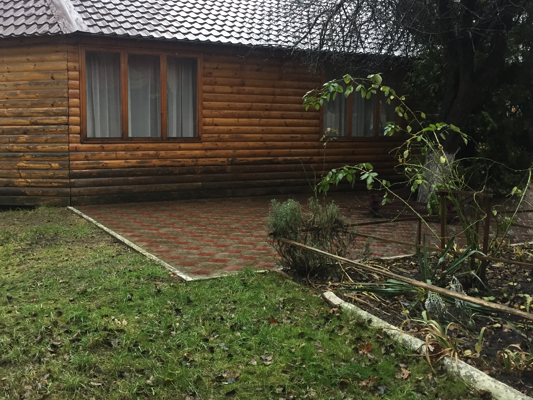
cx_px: 230
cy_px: 194
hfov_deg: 50.0
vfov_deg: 38.7
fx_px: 570
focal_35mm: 37
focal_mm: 4.15
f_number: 2.2
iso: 64
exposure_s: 1/33
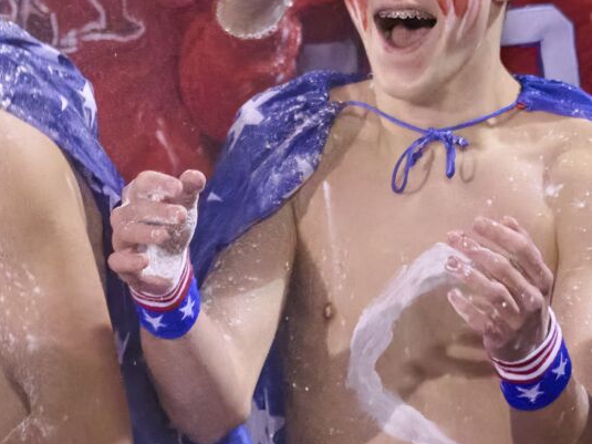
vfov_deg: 1.0
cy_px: -117
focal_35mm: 1427
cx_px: -232
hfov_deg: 1.4
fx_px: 24399
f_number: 2.8
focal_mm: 300
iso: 12800
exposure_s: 1/500
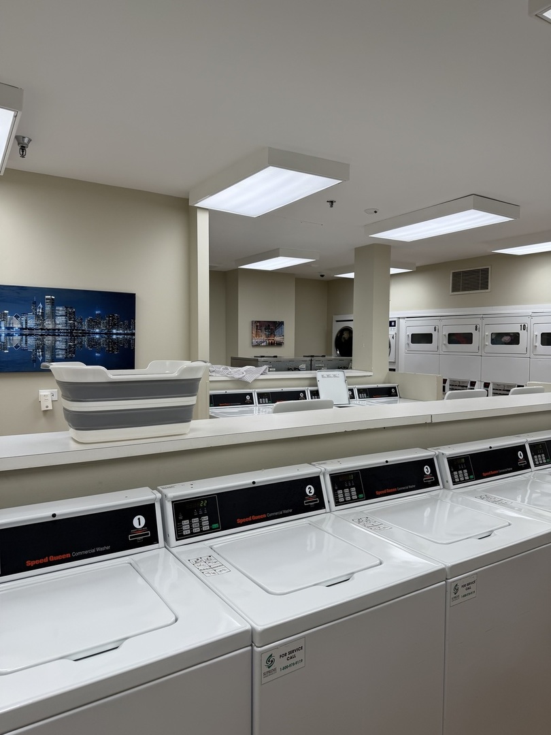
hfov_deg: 56.8
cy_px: 368
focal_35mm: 24
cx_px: 276
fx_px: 509
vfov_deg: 71.6
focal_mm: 6.76
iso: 80
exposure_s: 1/173
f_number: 1.78
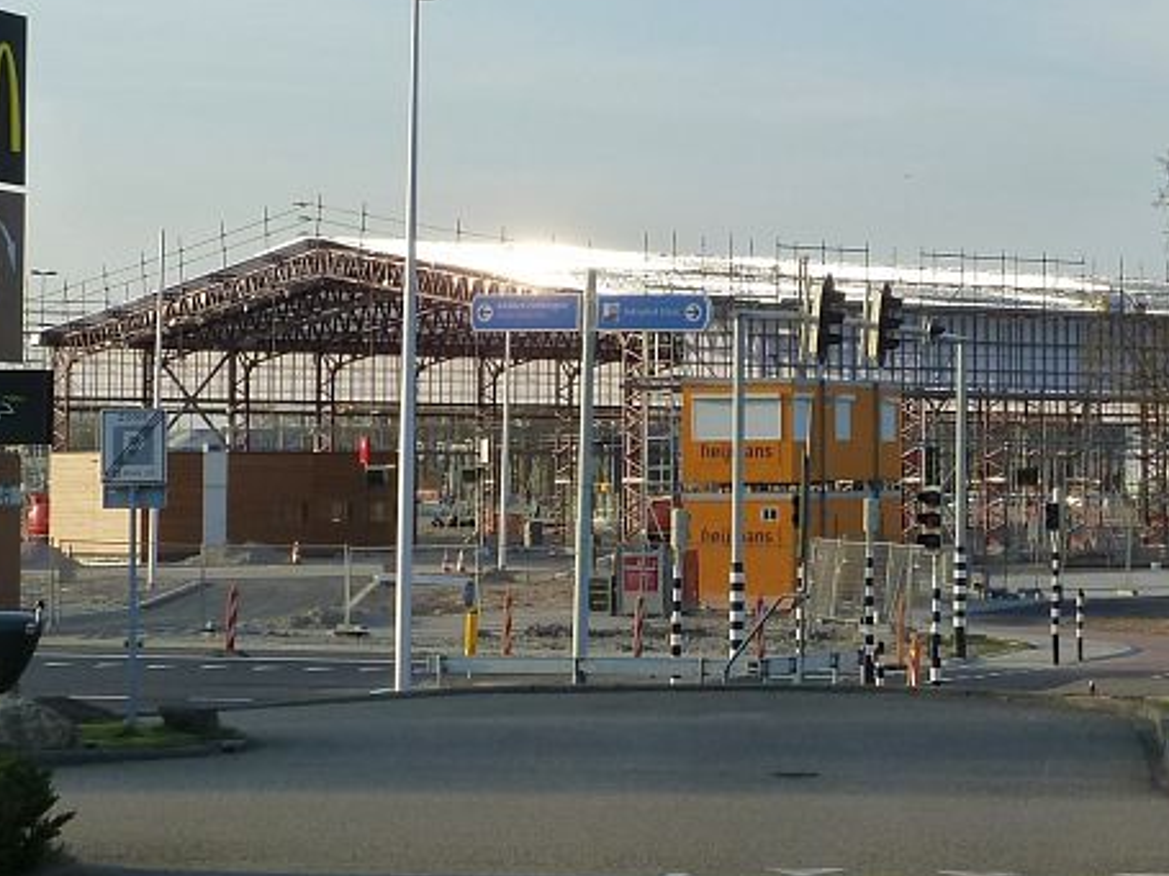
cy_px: 286
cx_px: 945
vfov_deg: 13.7
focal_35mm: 108
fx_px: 3646
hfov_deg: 18.0
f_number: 4
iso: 125
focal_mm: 7.9
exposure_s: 1/320
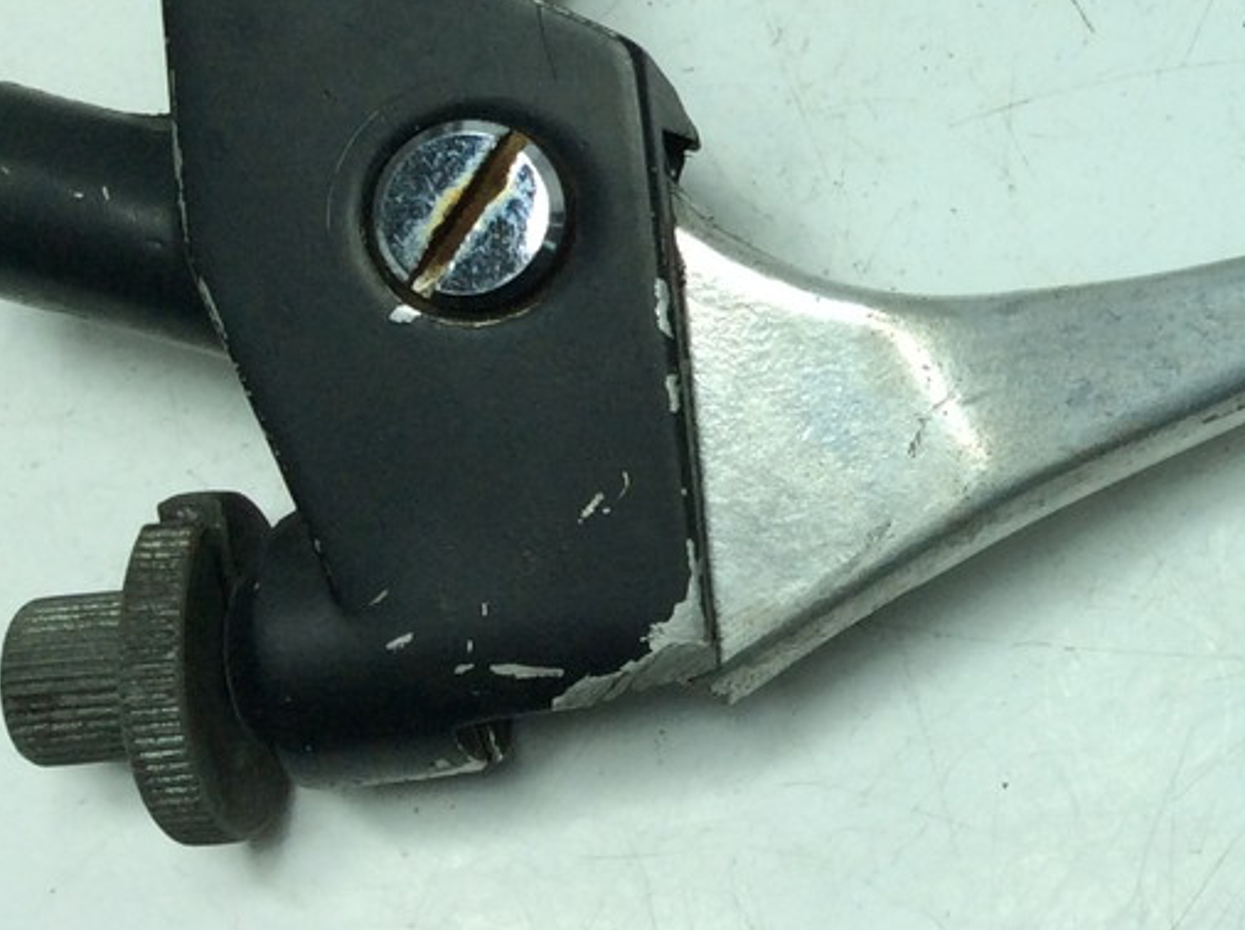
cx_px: 1363
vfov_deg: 18.0
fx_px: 2909
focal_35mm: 81
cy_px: 160
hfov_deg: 22.8
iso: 32
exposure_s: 1/590
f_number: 2.4
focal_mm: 3.3
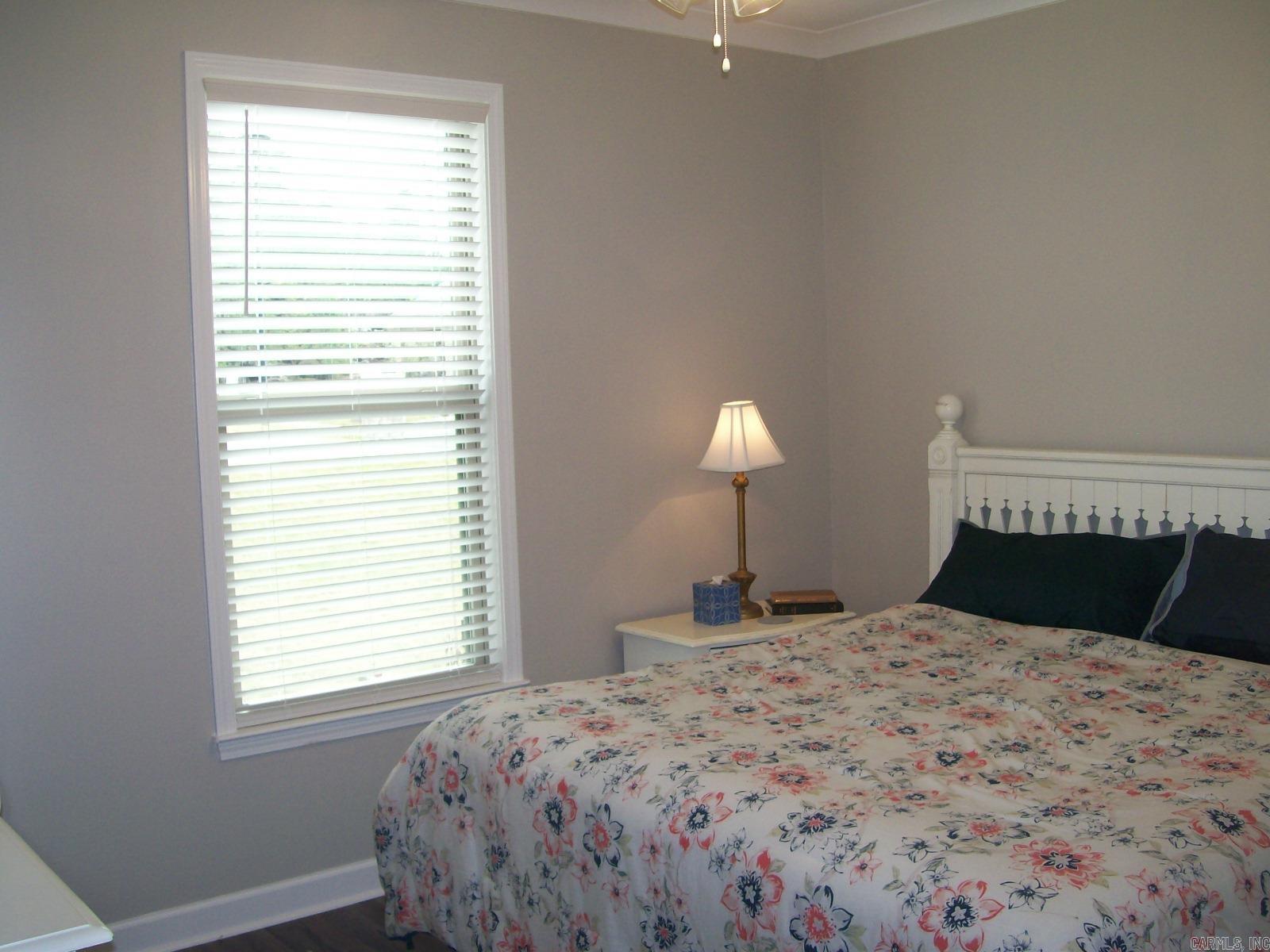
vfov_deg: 39.7
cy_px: 476
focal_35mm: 36
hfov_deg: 51.4
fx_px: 1321
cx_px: 635
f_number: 2.7
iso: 80
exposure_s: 1/64
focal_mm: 6
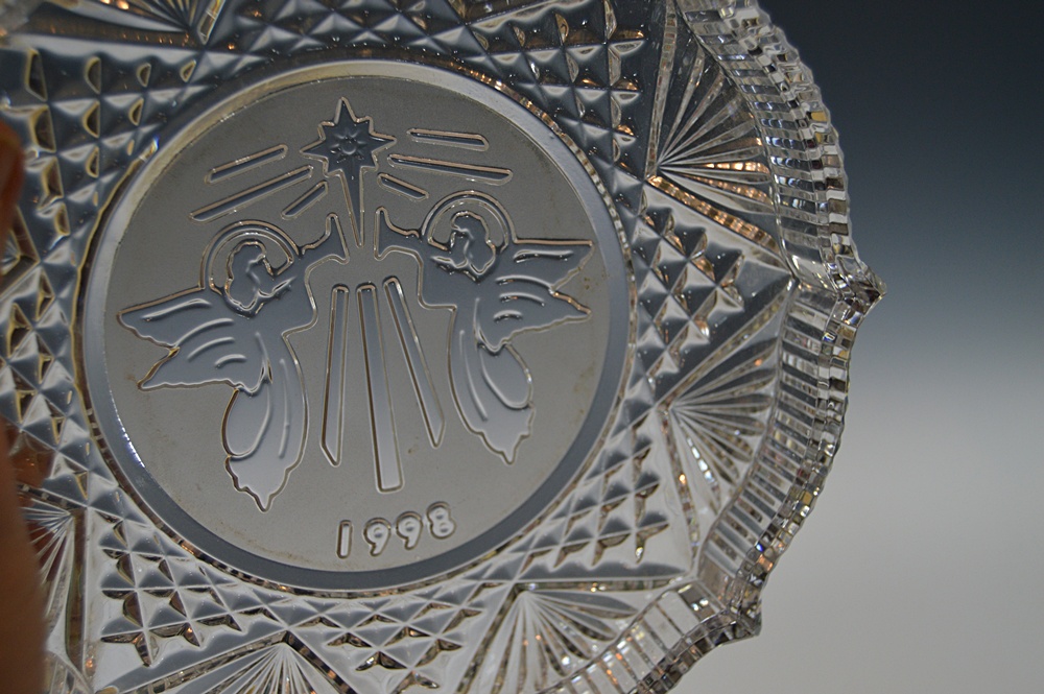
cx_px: 522
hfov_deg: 43.6
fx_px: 1304
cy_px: 347
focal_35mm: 45
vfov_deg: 29.8
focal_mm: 30
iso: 560
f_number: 4.2
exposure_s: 1/60
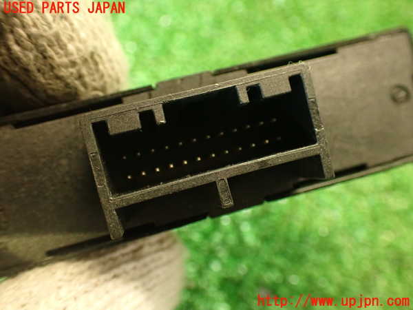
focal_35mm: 36
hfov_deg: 51.4
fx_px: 430
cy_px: 155
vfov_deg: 39.7
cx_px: 206
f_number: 2.5
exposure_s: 1/25
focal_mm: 6.37
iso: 800
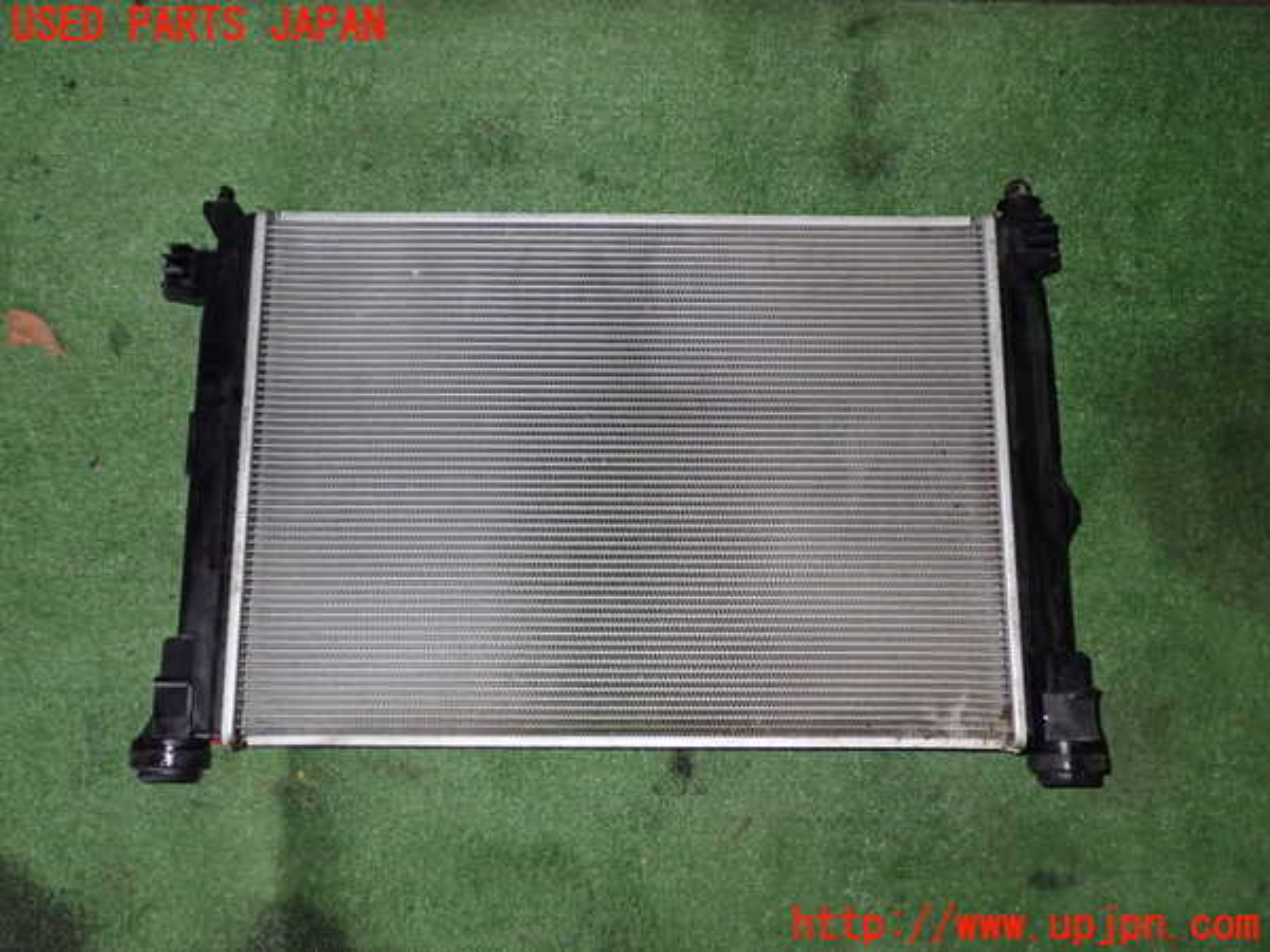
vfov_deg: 39.7
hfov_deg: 51.4
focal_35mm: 36
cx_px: 635
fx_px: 1321
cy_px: 476
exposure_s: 1/40
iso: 640
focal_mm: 6.37
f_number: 7.1
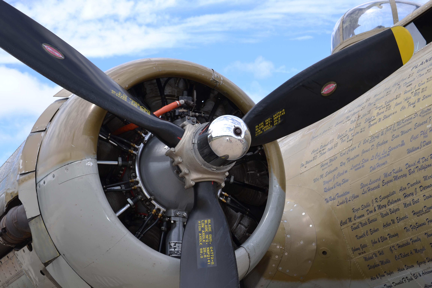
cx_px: 216
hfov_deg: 24.6
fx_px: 990
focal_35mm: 82
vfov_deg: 16.6
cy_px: 144
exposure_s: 1/200
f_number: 7.1
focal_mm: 55
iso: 100
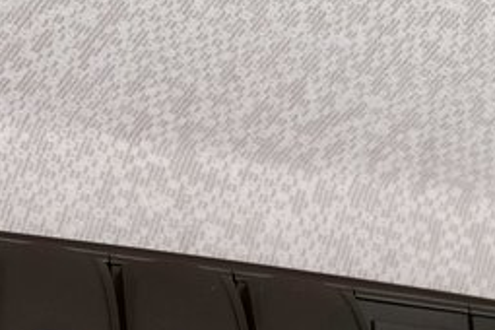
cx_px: 320
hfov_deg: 13.3
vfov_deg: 8.8
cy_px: 412
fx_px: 2117
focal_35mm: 154
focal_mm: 32.5
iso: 100
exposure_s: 1/18
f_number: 5
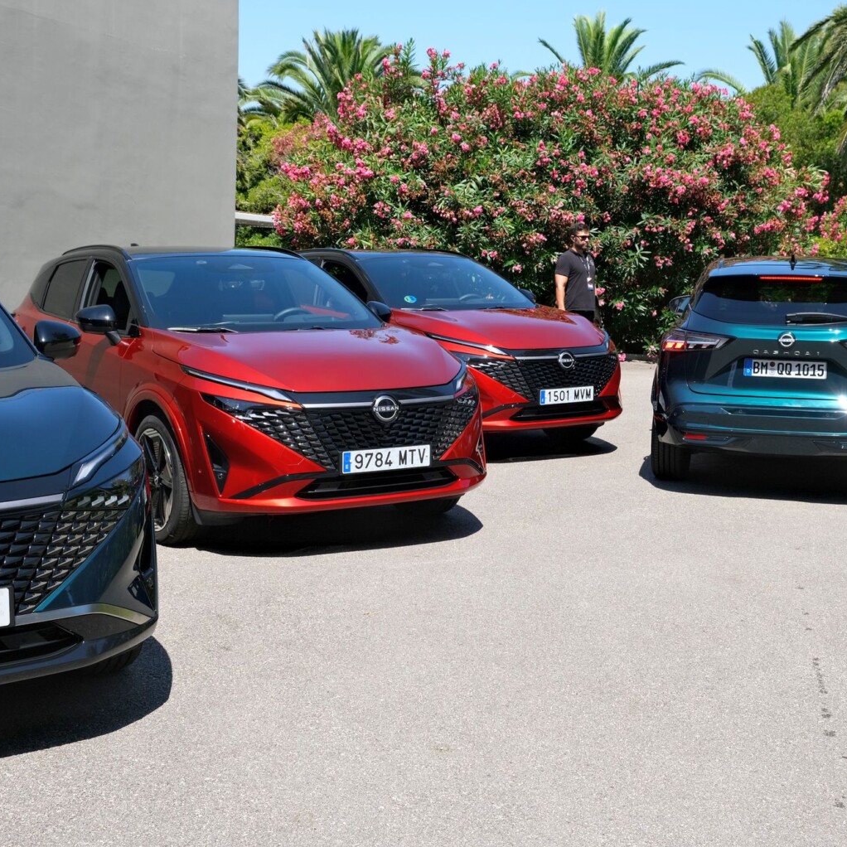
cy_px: 424
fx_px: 1273
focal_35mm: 46
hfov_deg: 36.8
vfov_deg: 36.8
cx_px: 470
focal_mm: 24.3
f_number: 5.6
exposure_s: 1/800
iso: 320
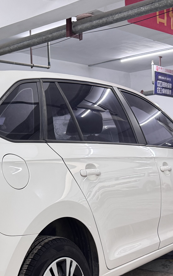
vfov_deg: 36.4
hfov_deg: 22.7
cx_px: 6
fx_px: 415
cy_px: 188
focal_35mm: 55
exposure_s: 1/50
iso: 200
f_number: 1.78
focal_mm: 6.76
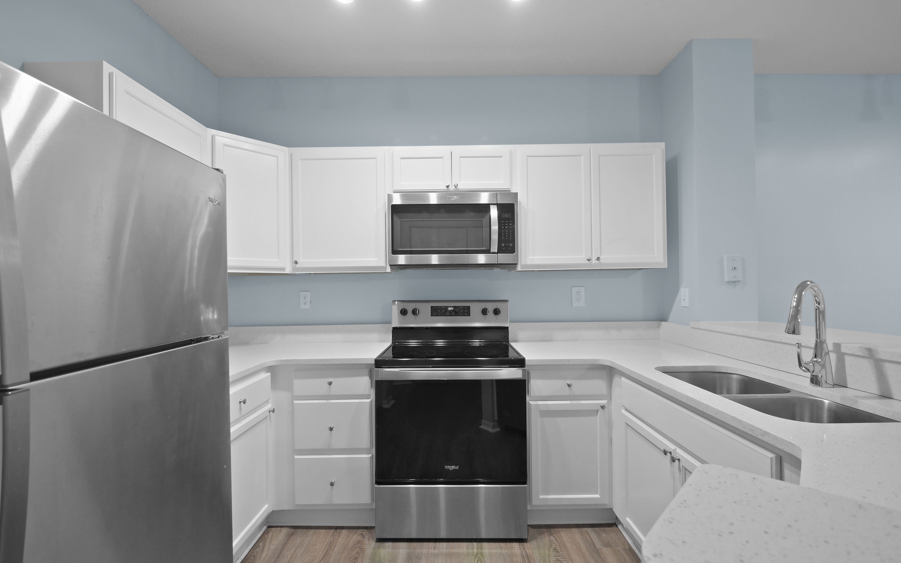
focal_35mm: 15
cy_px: 290
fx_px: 368
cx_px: 450
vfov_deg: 74.8
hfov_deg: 101.5
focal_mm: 7
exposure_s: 1/6
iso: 400
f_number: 4
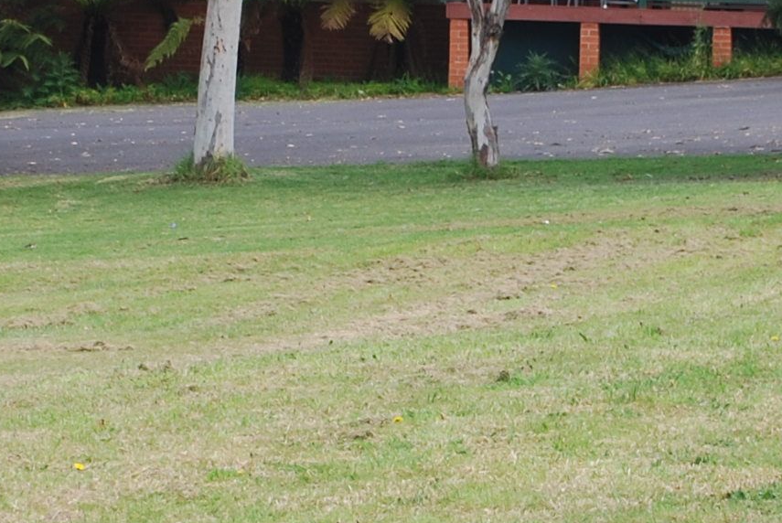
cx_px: 402
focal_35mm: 231
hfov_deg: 8.9
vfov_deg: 6.0
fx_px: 5023
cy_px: 267
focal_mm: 34
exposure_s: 1/125
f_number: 5.6
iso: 100
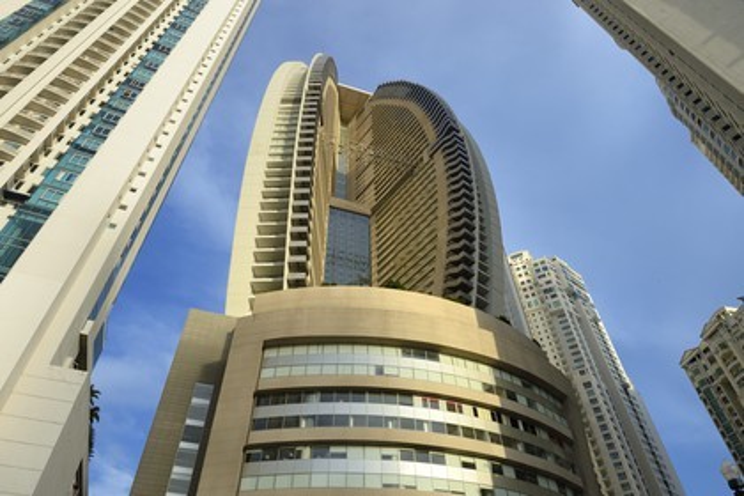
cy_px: 248
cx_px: 372
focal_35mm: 24
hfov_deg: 73.7
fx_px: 496
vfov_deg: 53.1
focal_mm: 24
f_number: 11
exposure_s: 1/160
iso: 200
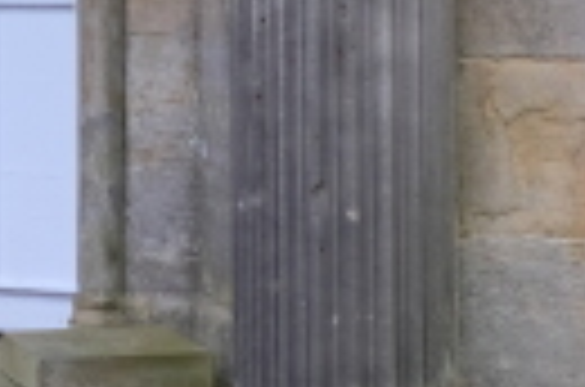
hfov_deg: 9.4
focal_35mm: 216
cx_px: -171
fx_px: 3501
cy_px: -389
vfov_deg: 6.2
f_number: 2
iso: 200
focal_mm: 23
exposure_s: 1/90
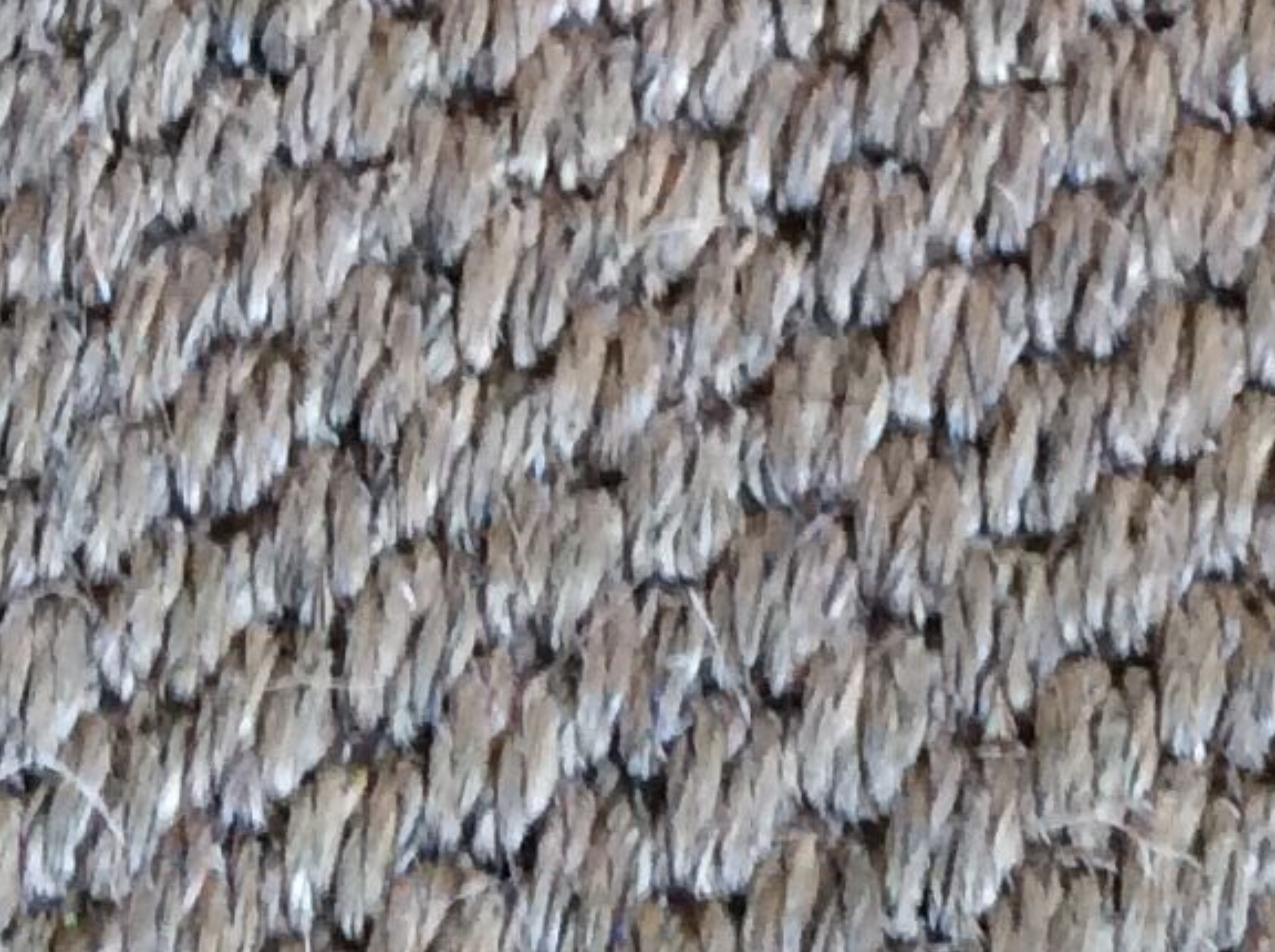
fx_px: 5295
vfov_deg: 9.6
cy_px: -956
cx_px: 1412
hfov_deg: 13.4
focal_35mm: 144
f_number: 2.4
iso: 160
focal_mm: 3.3
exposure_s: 1/25
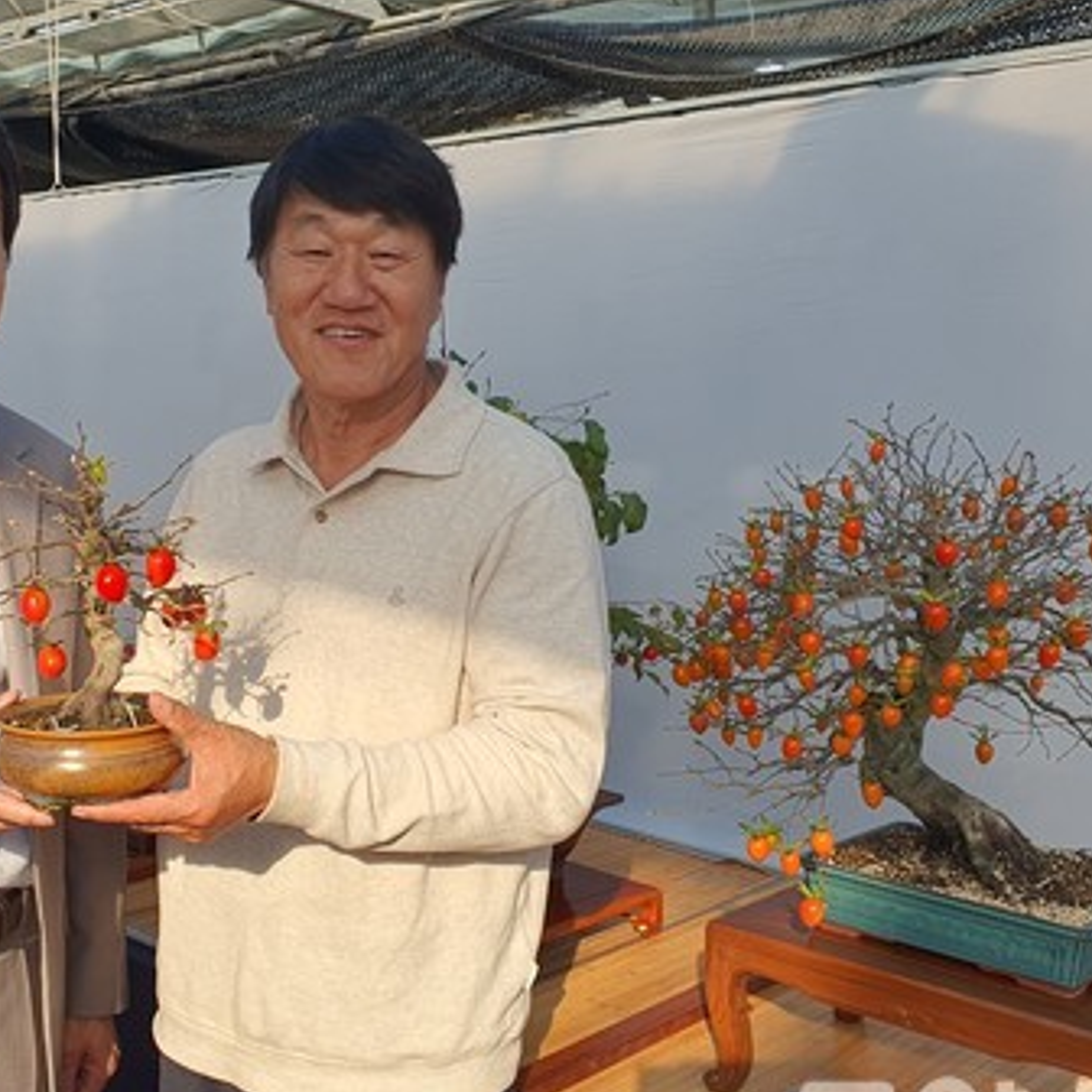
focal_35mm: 41
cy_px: 533
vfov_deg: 40.9
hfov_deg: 40.4
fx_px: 1463
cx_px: 358
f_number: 2.4
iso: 50
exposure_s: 1/833
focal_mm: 4.3
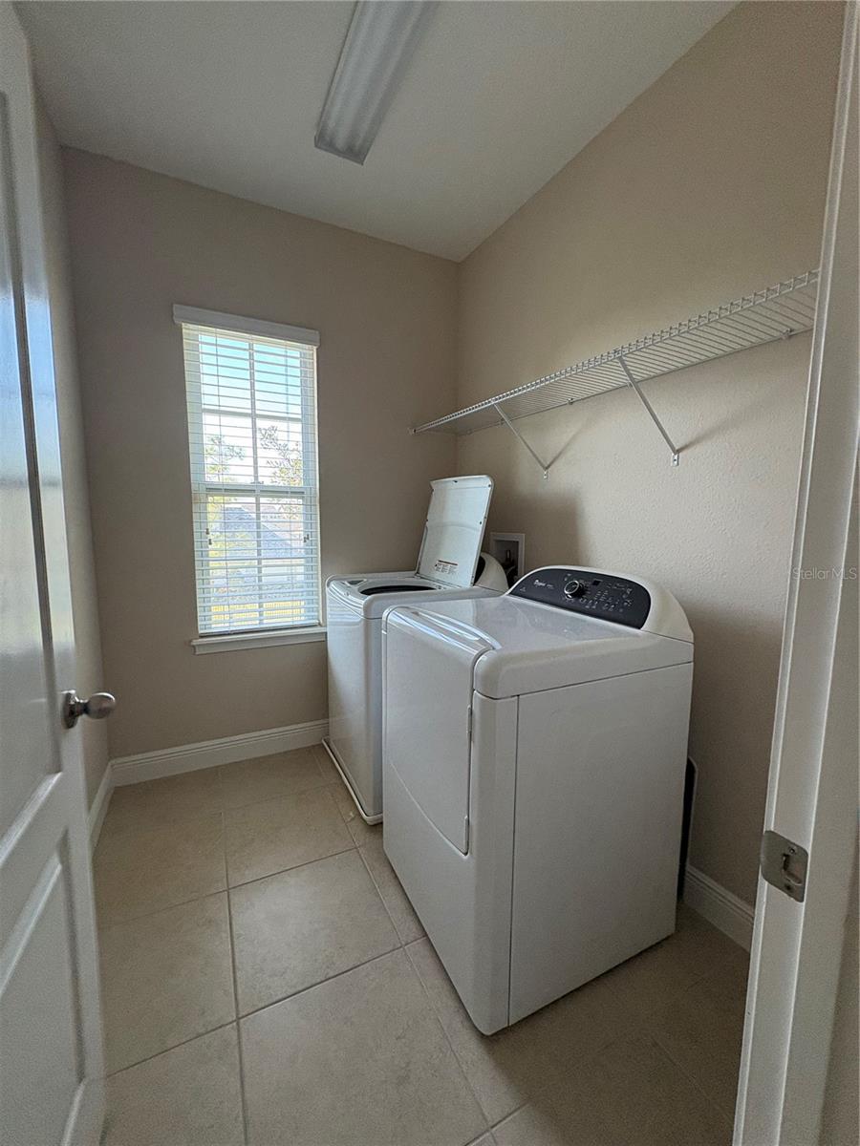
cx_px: 430
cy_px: 573
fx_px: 464
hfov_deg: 85.7
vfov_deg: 102.1
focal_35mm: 14
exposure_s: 1/120
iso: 250
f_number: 2.2
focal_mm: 2.22
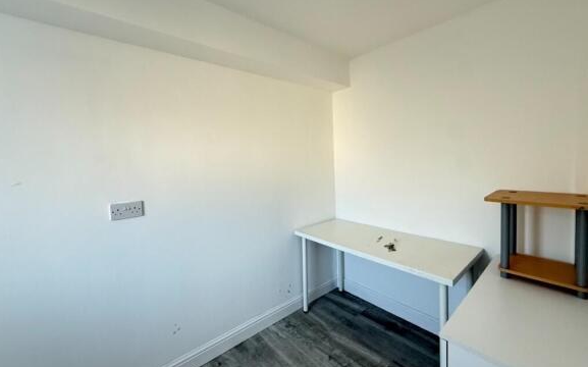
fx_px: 240
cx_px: 292
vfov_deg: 74.6
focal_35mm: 15
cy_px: 170
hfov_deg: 101.5
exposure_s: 1/60
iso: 400
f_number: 2.2
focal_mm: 2.22
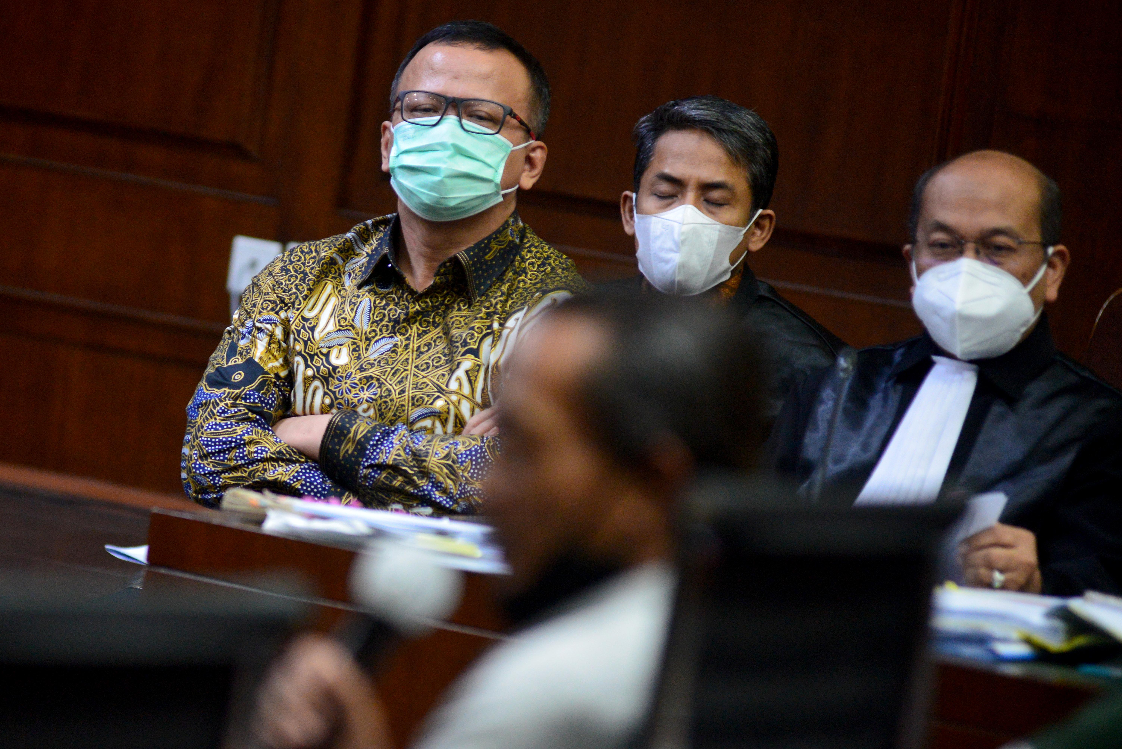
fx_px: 5768
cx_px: 561
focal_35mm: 185
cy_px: 374
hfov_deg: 11.1
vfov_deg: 7.4
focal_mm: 185
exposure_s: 1/60
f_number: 2.8
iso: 3200
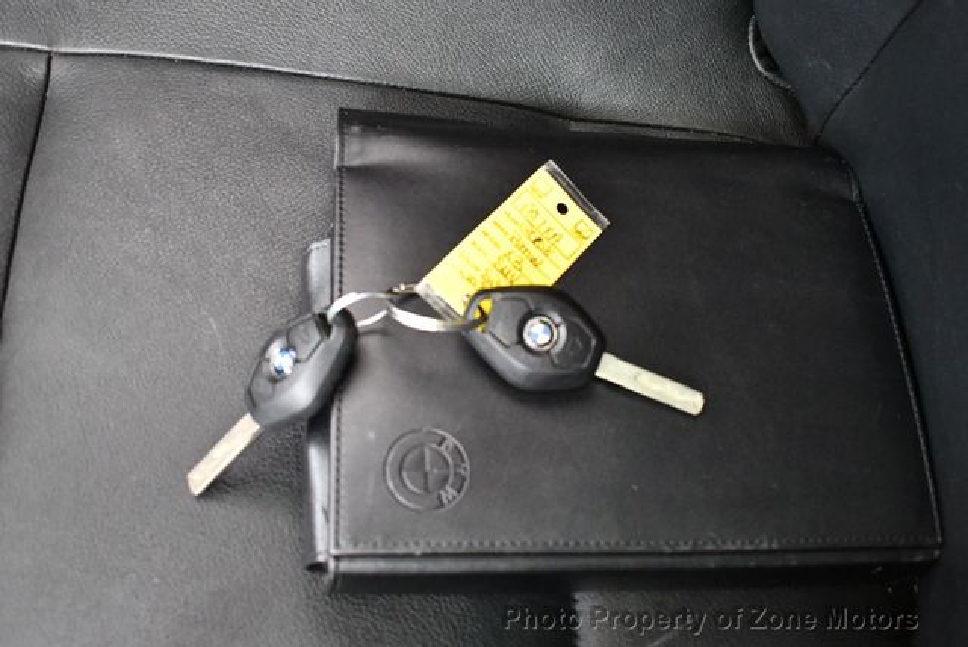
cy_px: 324
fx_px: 969
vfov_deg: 36.9
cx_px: 484
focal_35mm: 36
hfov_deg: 53.1
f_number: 3.5
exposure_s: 1/60
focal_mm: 18
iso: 6400
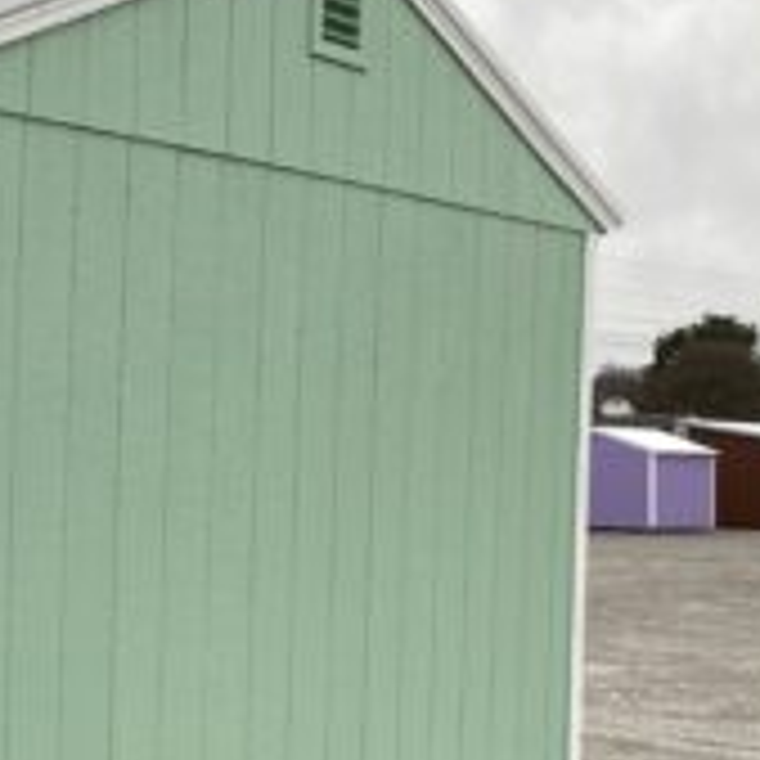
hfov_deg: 26.1
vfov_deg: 29.0
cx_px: -142
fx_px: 1466
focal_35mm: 59
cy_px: 450
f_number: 1.8
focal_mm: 4.25
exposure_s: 1/242
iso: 32
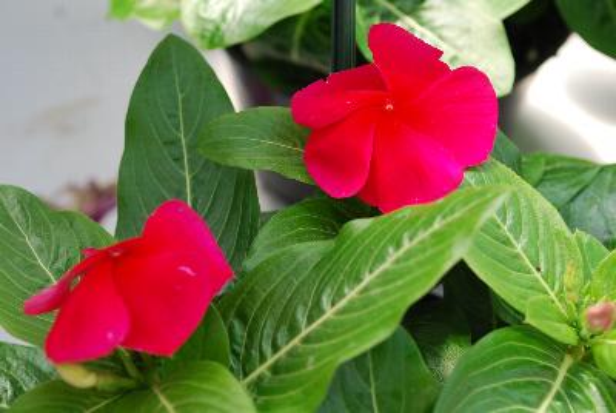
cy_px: 206
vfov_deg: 20.2
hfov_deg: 29.8
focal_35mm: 68
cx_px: 308
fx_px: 1157
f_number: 8
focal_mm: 45
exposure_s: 1/60
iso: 180
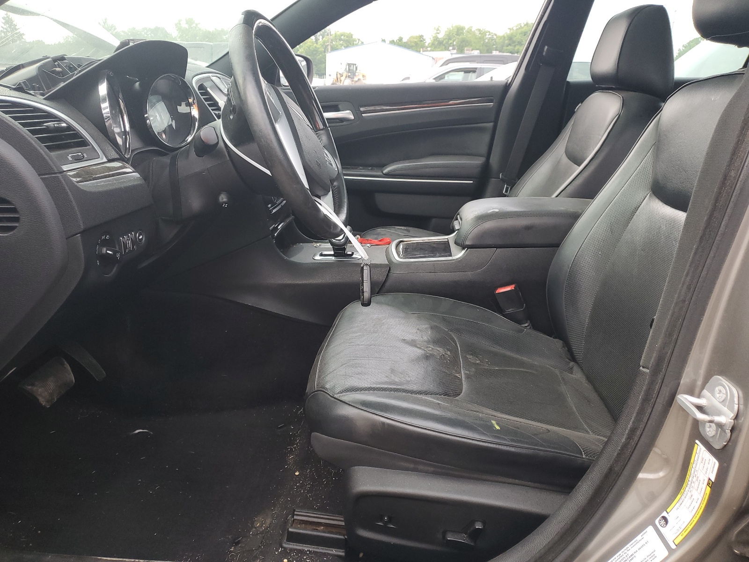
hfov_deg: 67.3
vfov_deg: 53.1
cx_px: 374
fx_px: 563
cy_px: 281
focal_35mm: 26
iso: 73
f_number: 1.5
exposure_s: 1/120
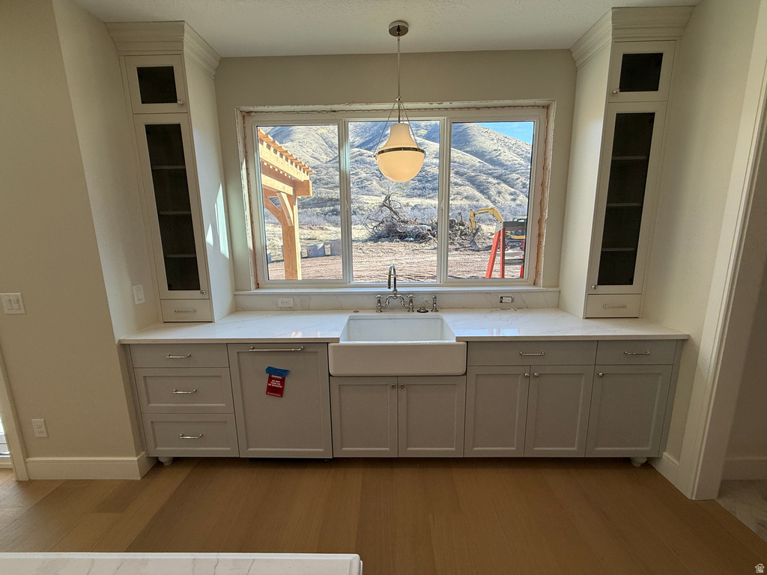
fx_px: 310
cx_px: 384
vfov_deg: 85.7
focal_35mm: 14
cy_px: 288
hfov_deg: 102.1
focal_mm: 2.22
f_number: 2.2
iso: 50
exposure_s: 1/241
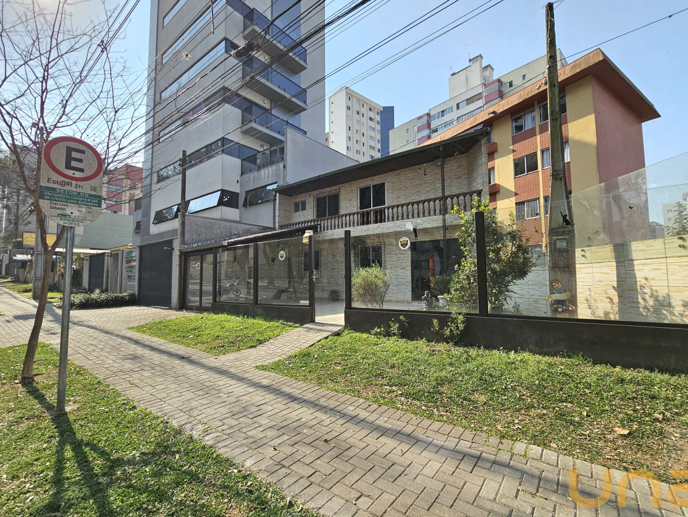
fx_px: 278
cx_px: 367
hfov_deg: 101.9
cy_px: 258
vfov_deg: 85.7
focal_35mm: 14
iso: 50
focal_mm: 2.2
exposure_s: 1/1667
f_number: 2.2
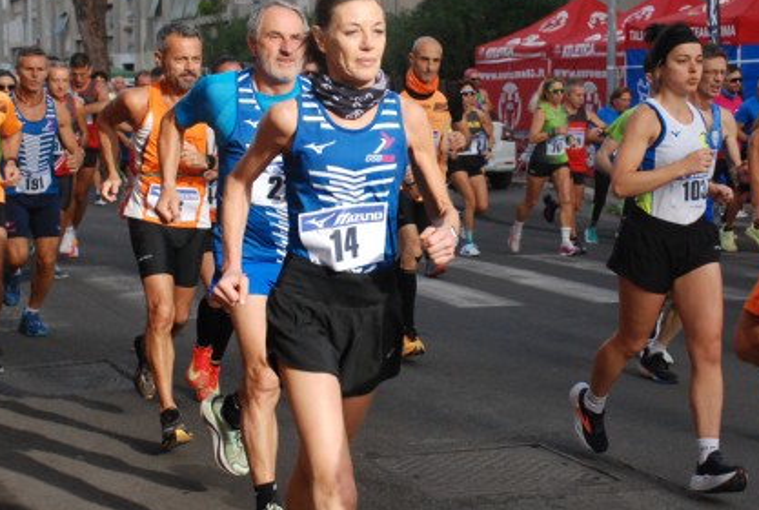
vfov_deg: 16.7
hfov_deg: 24.6
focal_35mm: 82
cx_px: 473
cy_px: 194
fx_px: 1733
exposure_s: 1/1250
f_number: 5
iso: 1000
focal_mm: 38
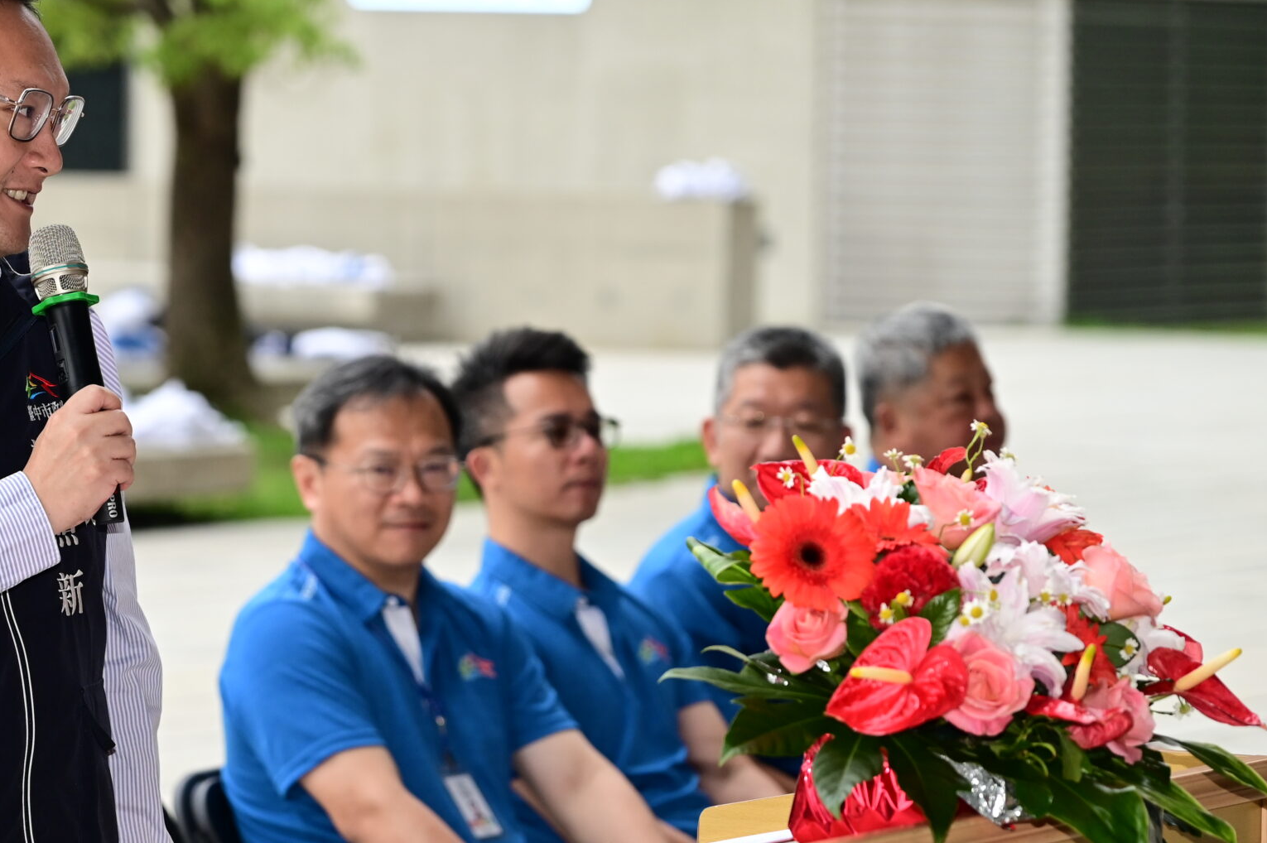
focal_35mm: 184
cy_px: 508
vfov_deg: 7.5
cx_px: 316
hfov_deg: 11.2
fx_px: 6471
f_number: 4
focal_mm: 110
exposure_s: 1/1600
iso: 1000
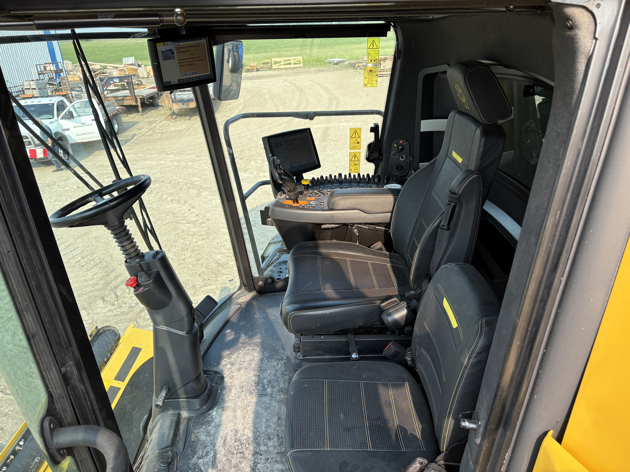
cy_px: 236
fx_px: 473
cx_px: 315
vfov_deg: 53.1
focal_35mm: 26
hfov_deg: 67.3
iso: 50
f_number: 1.6
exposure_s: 1/801
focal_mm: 5.96
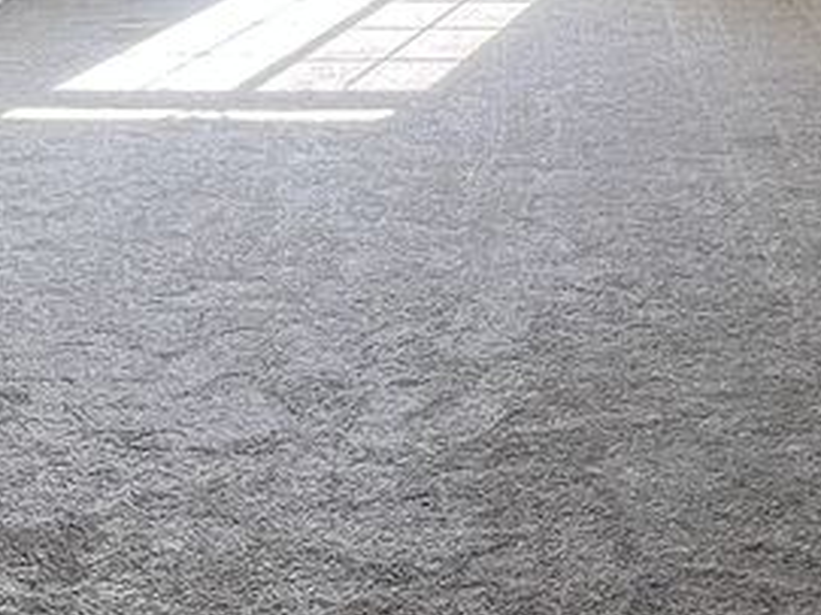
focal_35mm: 69
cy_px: -164
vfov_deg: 19.7
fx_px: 1636
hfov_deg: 28.1
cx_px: 482
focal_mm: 1.57
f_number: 1.8
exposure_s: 1/120
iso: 50
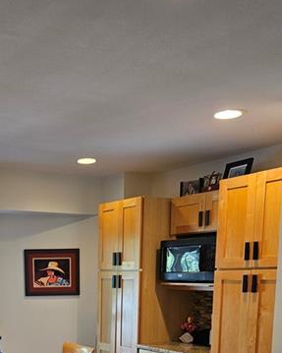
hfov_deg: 30.5
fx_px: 501
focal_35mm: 48
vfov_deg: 35.2
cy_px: 351
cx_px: 47
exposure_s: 1/120
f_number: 1.8
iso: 125
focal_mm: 5.4
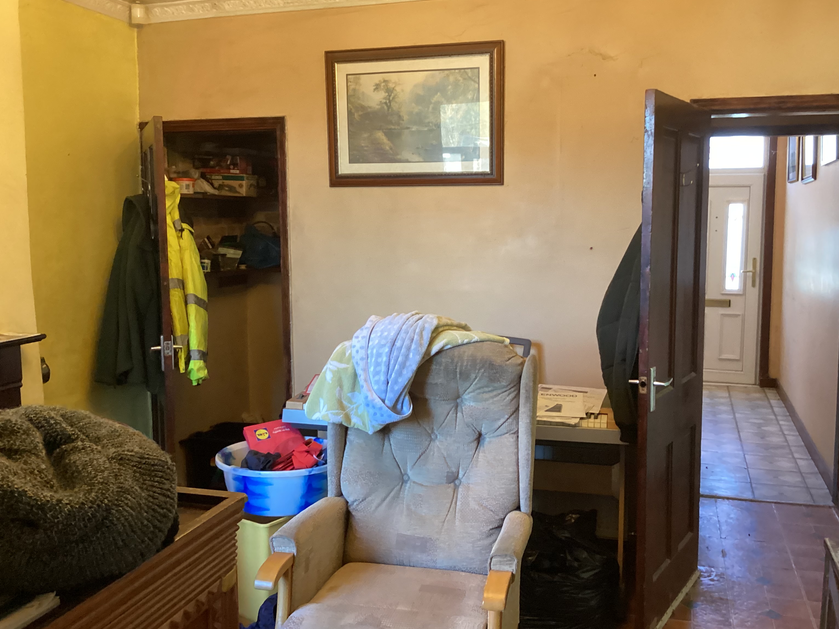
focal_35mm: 33
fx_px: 800
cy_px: 309
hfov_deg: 55.3
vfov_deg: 42.9
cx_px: 442
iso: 250
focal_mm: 3.3
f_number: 2.4
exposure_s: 1/40
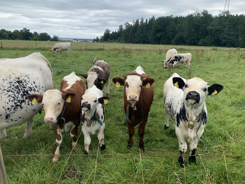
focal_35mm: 26
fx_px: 184
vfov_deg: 53.1
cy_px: 92
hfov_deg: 67.3
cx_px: 122
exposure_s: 1/446
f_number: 1.8
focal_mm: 4.25
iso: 25
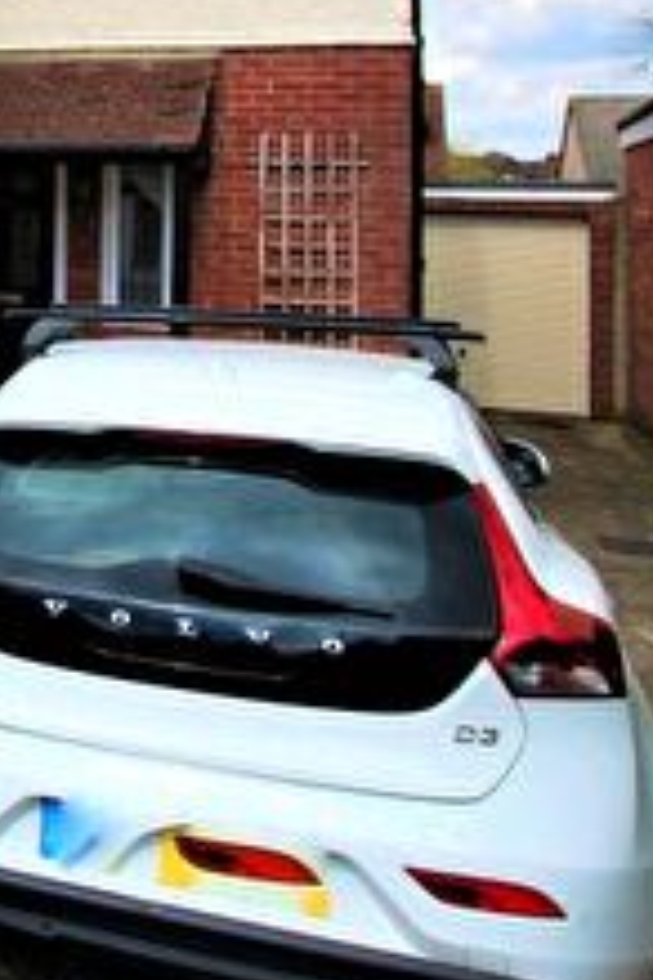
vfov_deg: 38.7
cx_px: -371
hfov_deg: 22.2
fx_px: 1306
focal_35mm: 48
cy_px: 125
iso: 100
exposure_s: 1/200
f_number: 7.1
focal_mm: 10
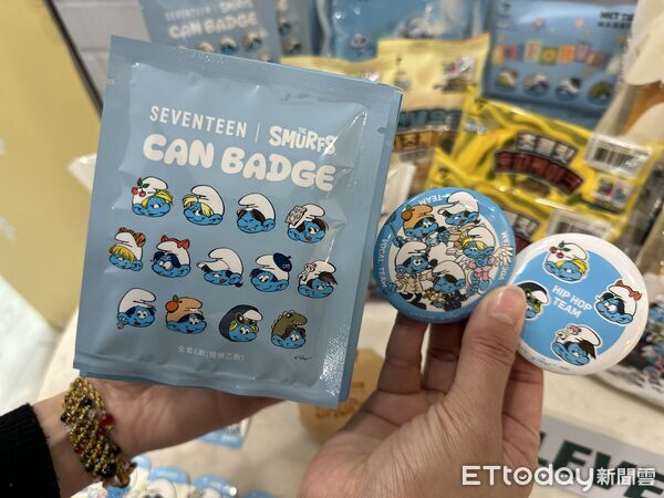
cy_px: 249
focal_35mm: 24
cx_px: 332
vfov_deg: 56.8
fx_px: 460
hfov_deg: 71.6
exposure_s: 1/60
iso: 125
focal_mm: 6.86
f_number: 1.78
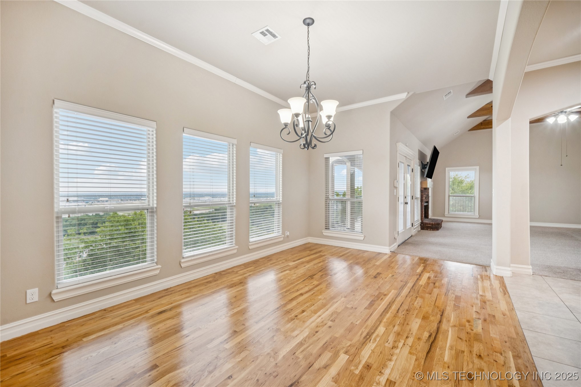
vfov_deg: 81.2
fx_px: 226
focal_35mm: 14
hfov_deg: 104.3
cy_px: 194
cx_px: 290
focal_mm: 14
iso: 640
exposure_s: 1/20
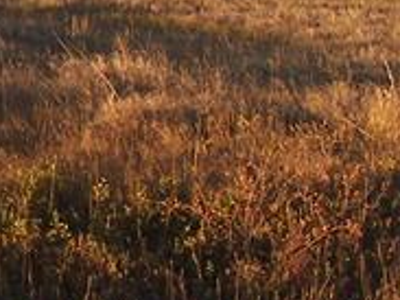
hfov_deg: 7.4
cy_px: 15
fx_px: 3037
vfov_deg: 5.6
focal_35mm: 263
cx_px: -153
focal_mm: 7.8
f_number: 2.8
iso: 64
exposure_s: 1/400
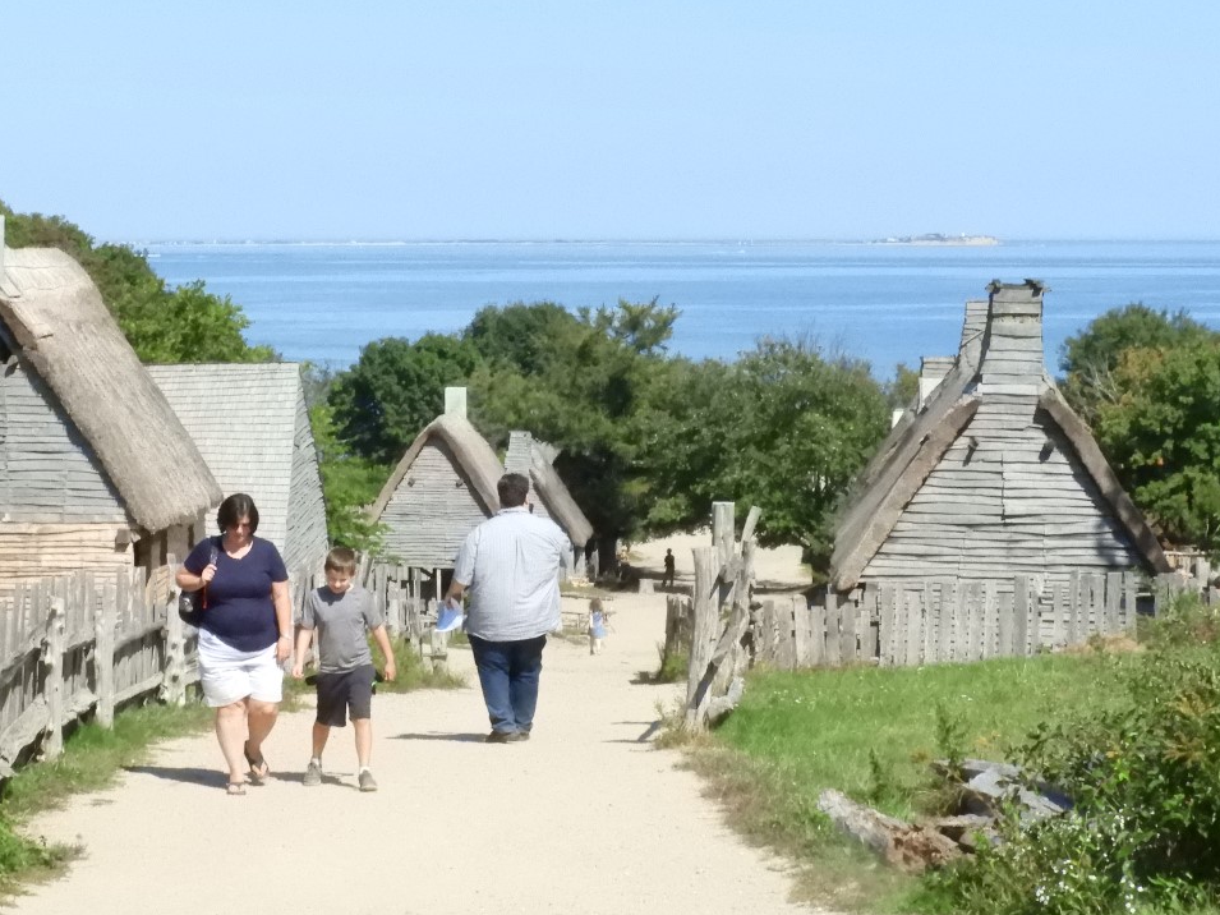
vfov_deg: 15.1
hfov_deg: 20.0
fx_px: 3453
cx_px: 468
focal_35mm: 98
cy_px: 390
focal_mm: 11.6
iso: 1600
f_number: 7.6
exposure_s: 1/3200
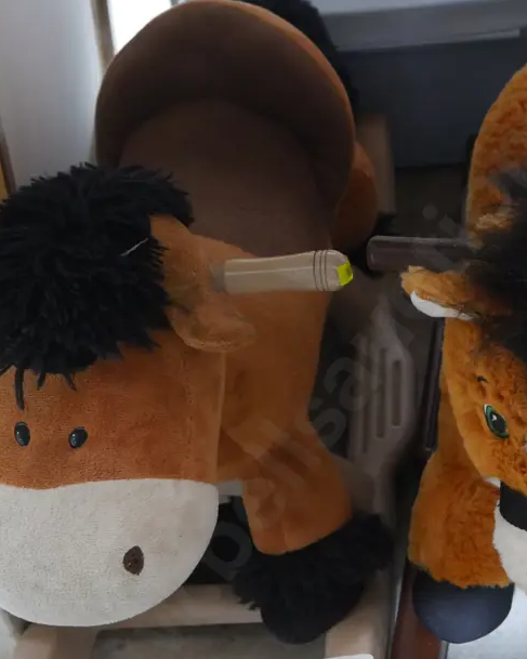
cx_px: 388
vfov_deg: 27.5
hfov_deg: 22.0
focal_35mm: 69
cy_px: 330
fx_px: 1346
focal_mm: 21
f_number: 4.6
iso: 2500
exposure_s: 1/60
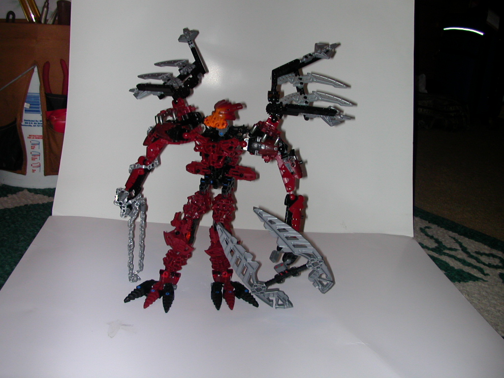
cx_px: 252
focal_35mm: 37
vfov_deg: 38.7
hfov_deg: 50.1
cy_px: 189
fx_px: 539
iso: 100
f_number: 2.7
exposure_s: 1/59.9
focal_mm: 5.6
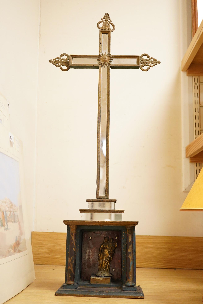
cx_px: 102
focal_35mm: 45
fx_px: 381
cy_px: 152
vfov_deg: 43.6
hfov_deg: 29.9
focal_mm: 30
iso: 2500
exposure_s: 1/200
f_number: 3.5
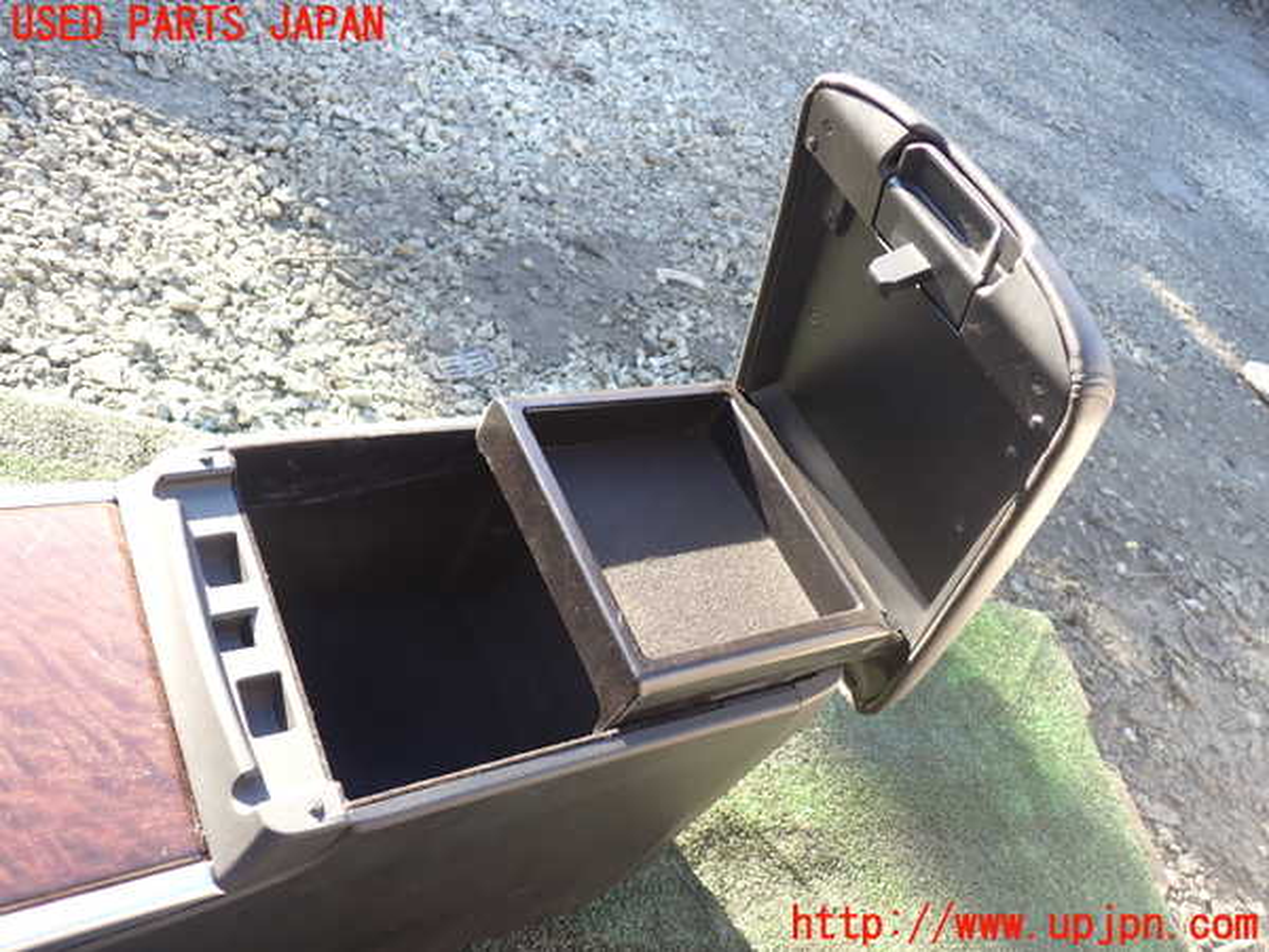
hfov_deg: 60.0
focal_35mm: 30
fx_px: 1100
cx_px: 634
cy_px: 476
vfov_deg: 46.8
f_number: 2.3
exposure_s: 1/80
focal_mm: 5.4
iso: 100
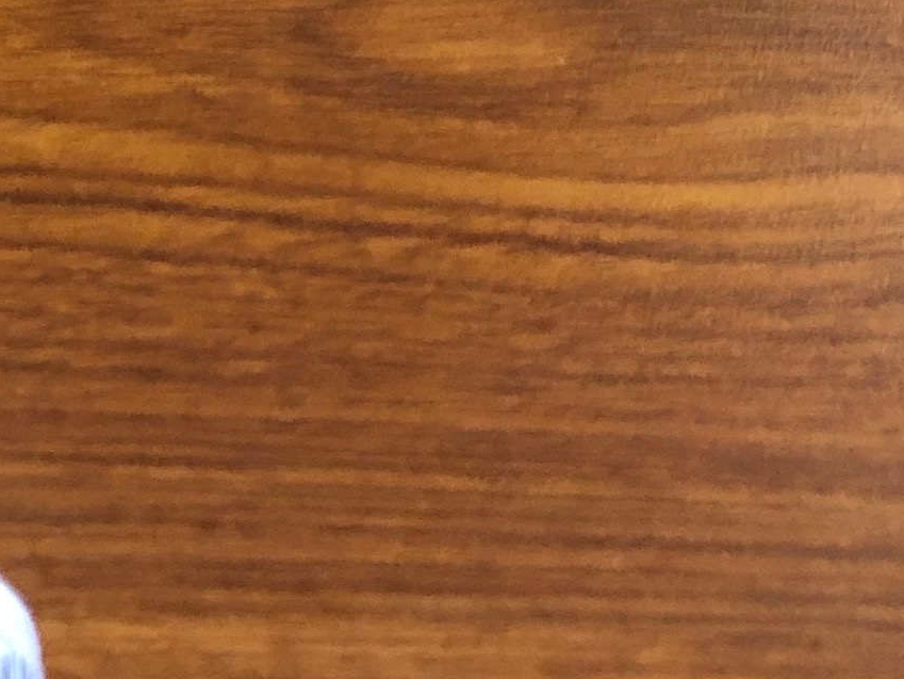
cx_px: -344
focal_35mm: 133
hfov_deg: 14.1
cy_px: -762
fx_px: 3474
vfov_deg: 10.1
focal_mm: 3.99
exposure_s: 1/15
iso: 64
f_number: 1.8
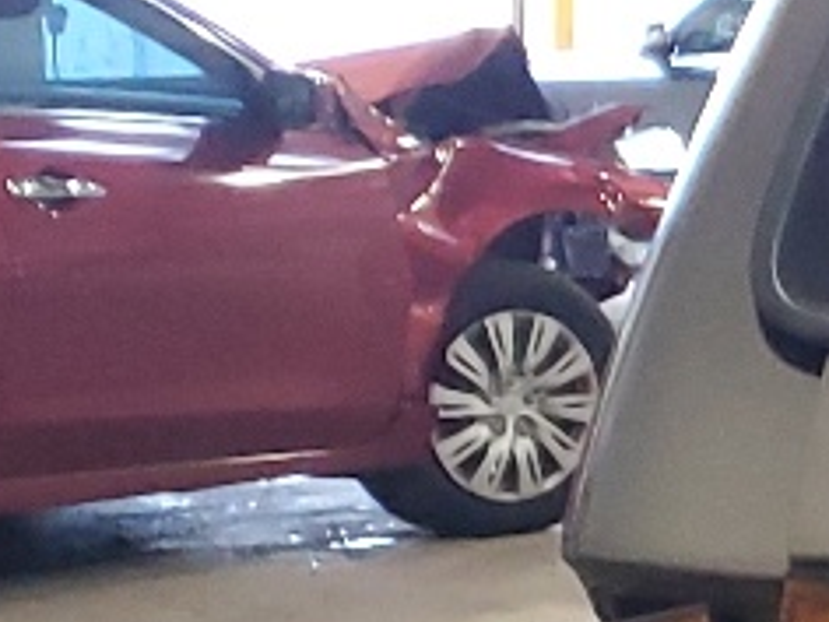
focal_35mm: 176
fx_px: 4215
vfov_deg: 8.3
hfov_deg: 9.1
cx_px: 2476
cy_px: 745
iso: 214
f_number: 1.5
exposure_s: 1/60.2
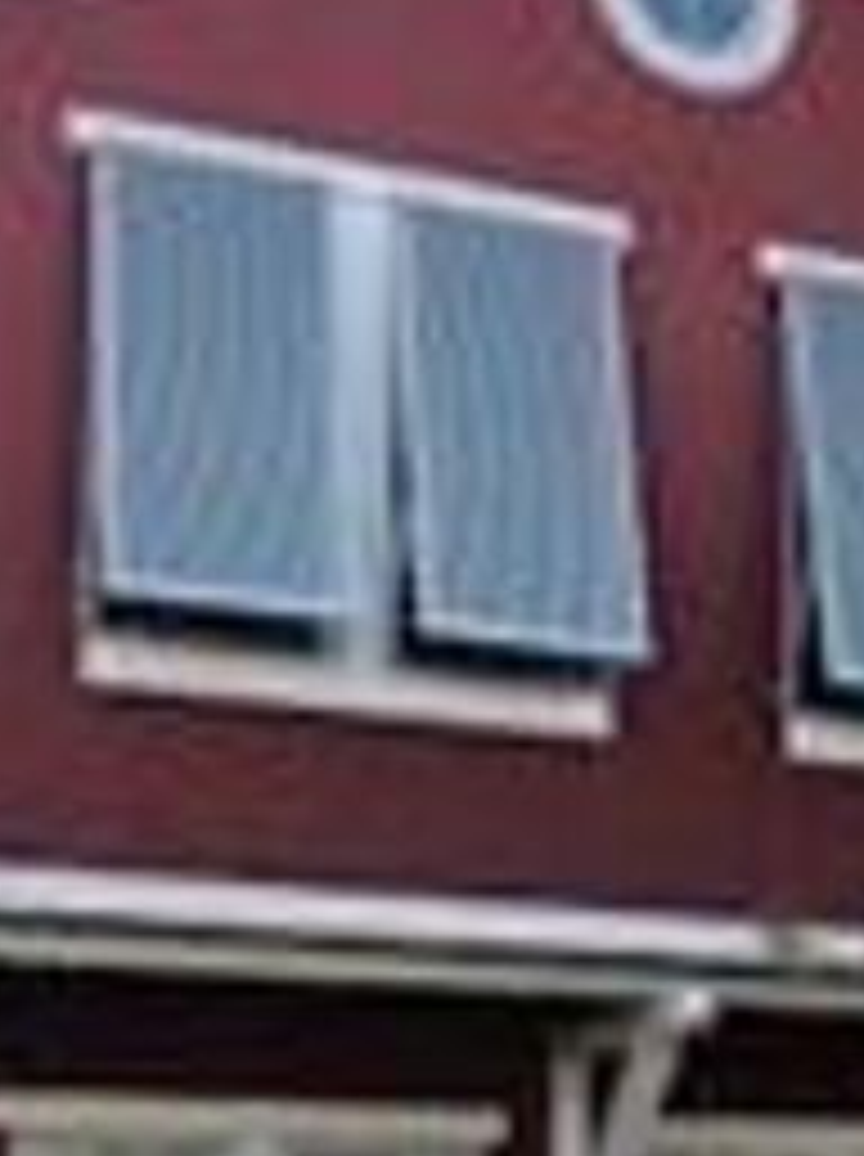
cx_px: 657
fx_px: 2435
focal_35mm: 73
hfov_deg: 20.0
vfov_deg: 25.7
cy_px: 1086
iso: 25
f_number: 1.8
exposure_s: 1/120
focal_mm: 3.99
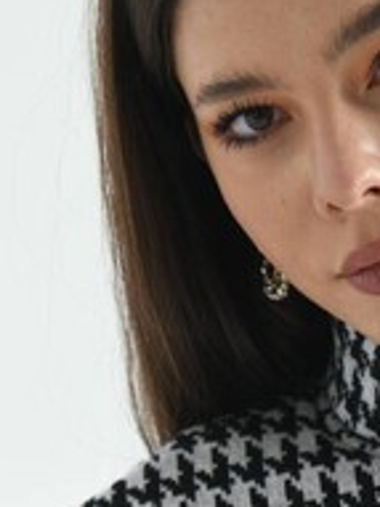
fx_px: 3868
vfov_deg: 7.4
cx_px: 438
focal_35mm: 264
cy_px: 685
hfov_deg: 5.6
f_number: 6.3
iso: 100
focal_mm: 70
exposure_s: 1/125
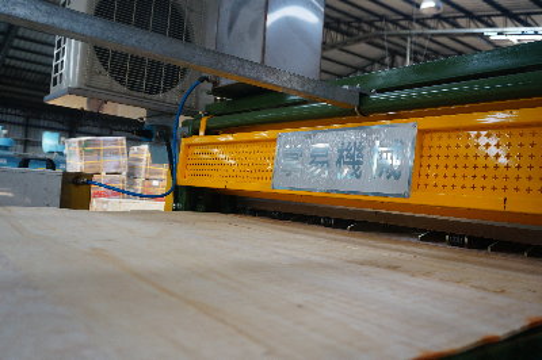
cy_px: 180
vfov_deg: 41.6
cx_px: 271
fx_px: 474
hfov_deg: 59.5
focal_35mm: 32
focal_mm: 21
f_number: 4
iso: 320
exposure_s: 1/60
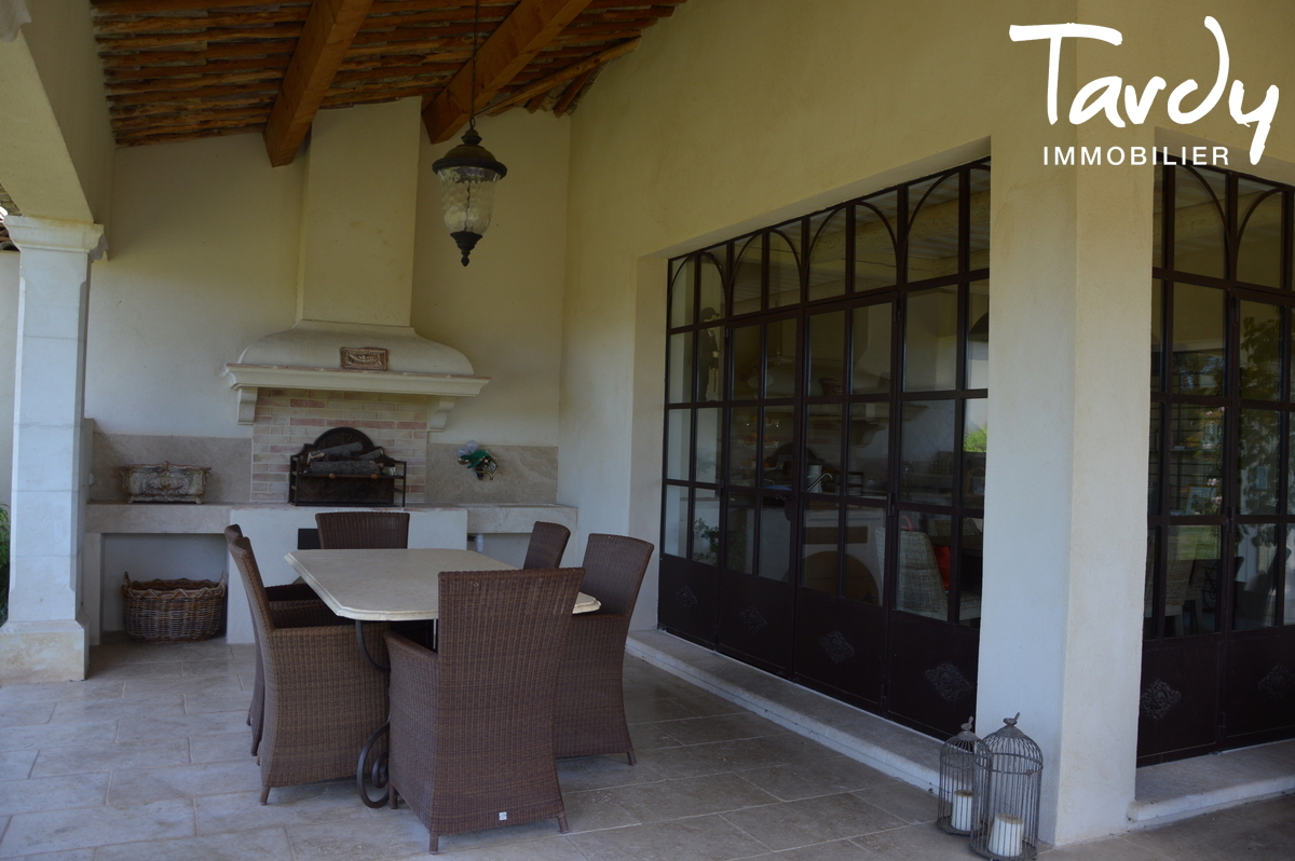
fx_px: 970
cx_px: 648
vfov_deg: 47.9
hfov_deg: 67.4
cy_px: 430
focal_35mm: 27
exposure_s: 1/125
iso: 100
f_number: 3.5
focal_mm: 18
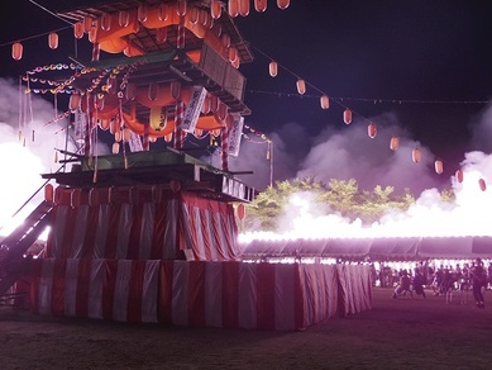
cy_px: 175
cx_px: 252
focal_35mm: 35
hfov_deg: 52.6
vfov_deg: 40.7
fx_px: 498
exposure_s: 1/8
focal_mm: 5
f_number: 2.8
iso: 400
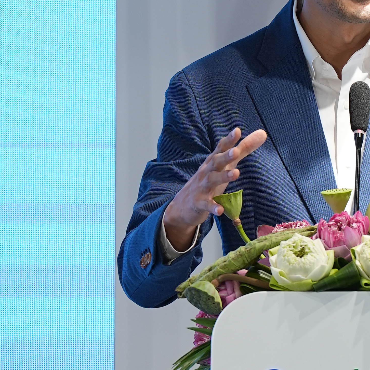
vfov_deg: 2.2
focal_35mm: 809
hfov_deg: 2.2
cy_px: 88
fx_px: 9783
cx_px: 422
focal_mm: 200
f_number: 2.8
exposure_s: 1/125
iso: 320
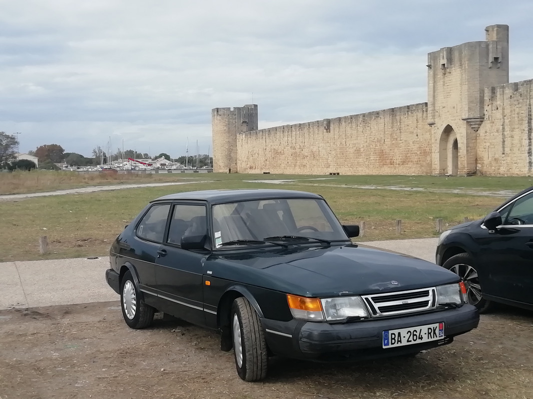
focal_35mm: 48
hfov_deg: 39.7
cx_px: 266
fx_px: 739
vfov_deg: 30.3
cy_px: 200
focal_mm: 3.21
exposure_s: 1/970
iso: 50
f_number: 2.2
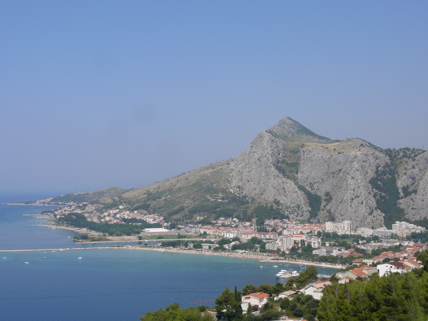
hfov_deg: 36.8
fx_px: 643
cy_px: 160
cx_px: 214
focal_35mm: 52
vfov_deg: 28.0
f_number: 8
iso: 100
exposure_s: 1/400
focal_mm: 11
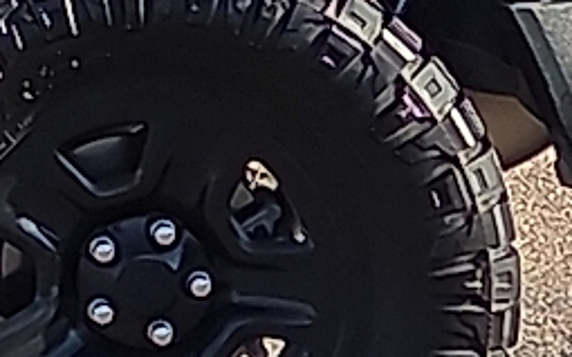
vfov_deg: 4.1
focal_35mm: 313
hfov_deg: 6.5
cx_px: -682
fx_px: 4876
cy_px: -323
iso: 25
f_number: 1.8
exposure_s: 1/1111
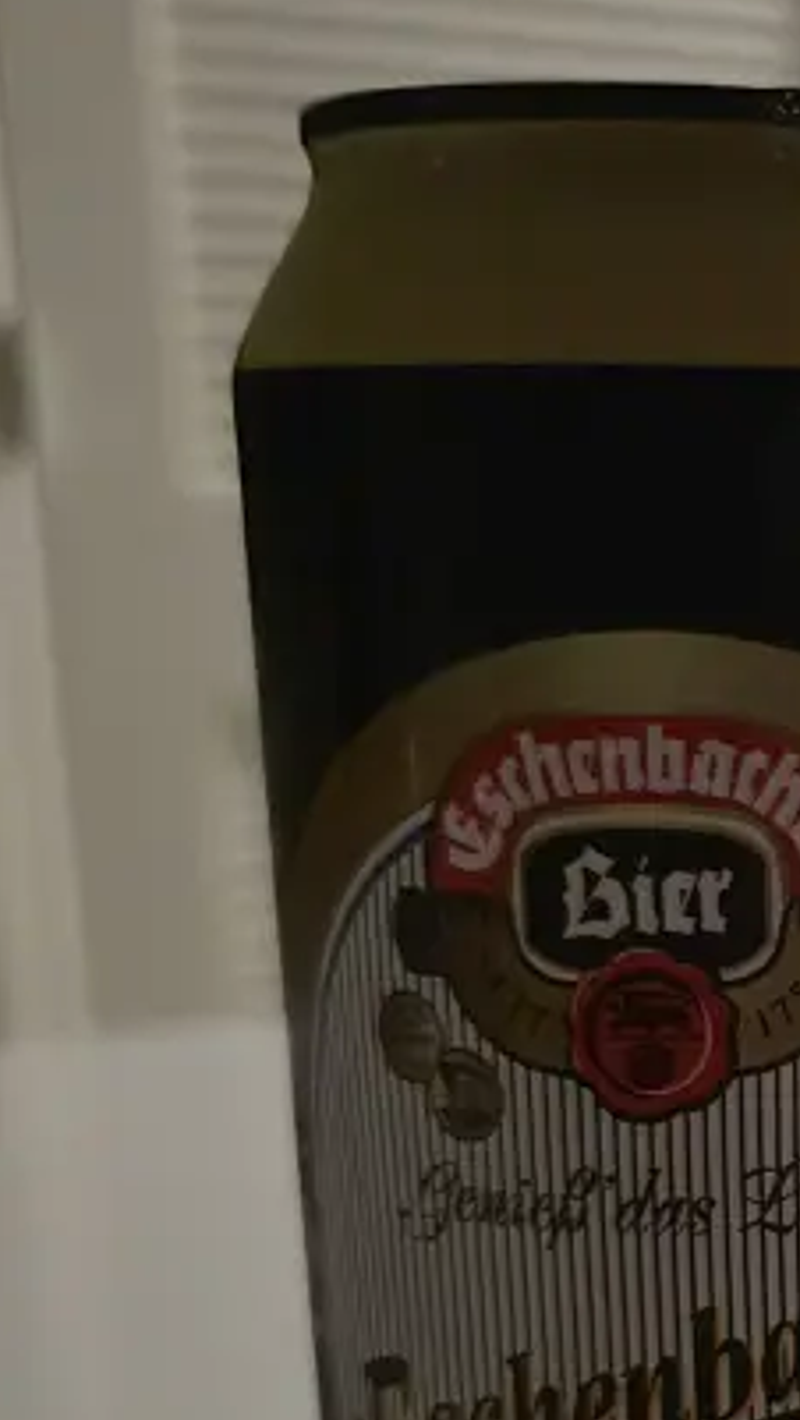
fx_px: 2410
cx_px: 1327
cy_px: 1123
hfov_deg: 16.5
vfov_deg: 32.0
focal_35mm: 64
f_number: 1.7
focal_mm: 6.3
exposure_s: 1/120
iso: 1600
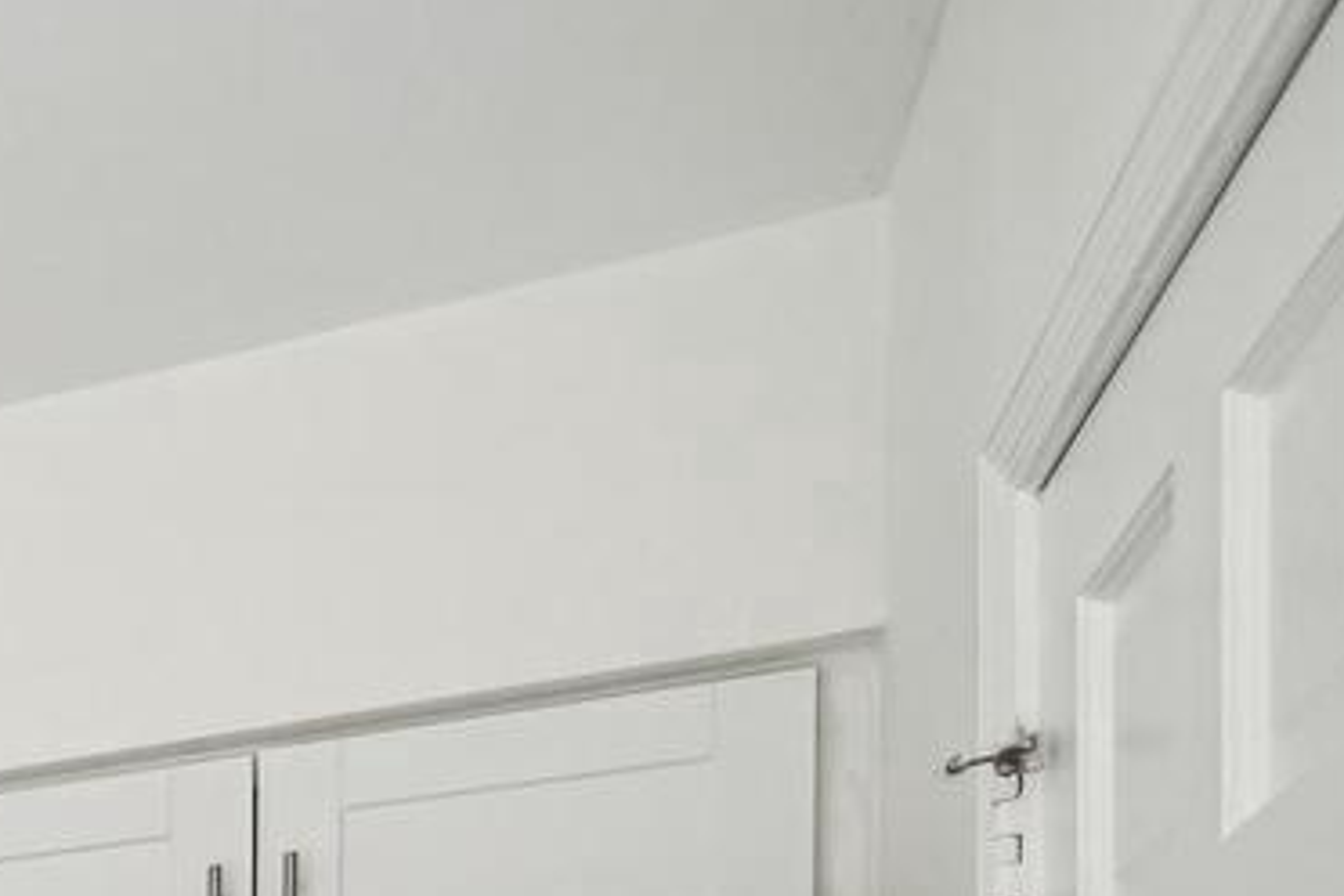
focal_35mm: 62
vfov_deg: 18.2
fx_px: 2314
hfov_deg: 21.2
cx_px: -1095
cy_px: 1521
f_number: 9
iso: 500
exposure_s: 1/100
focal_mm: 16
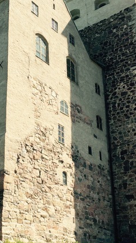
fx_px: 366
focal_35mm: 57
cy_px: 128
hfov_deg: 20.8
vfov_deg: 36.6
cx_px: 30
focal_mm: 4.15
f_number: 2.2
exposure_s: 1/1325
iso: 32
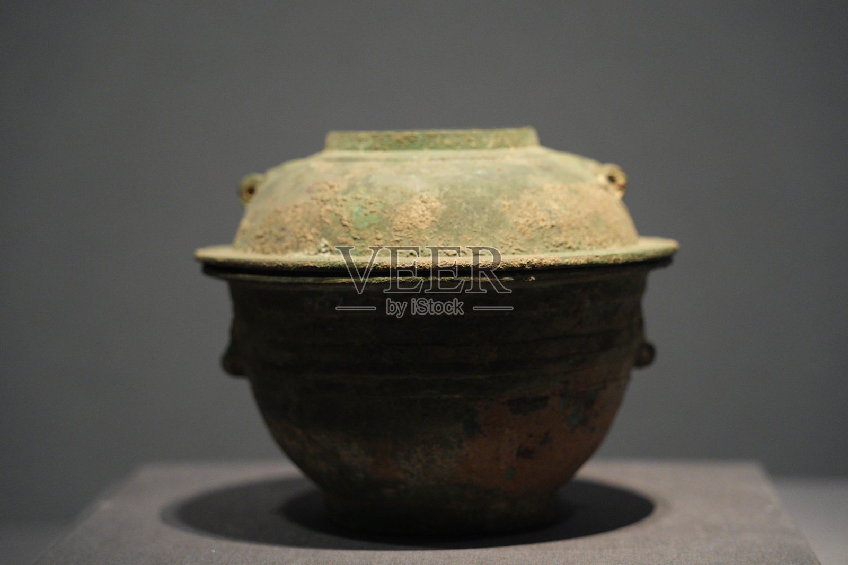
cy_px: 282
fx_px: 2285
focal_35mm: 97
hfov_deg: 21.0
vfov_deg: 14.1
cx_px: 424
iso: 6400
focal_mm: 97
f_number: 4.5
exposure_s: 1/100
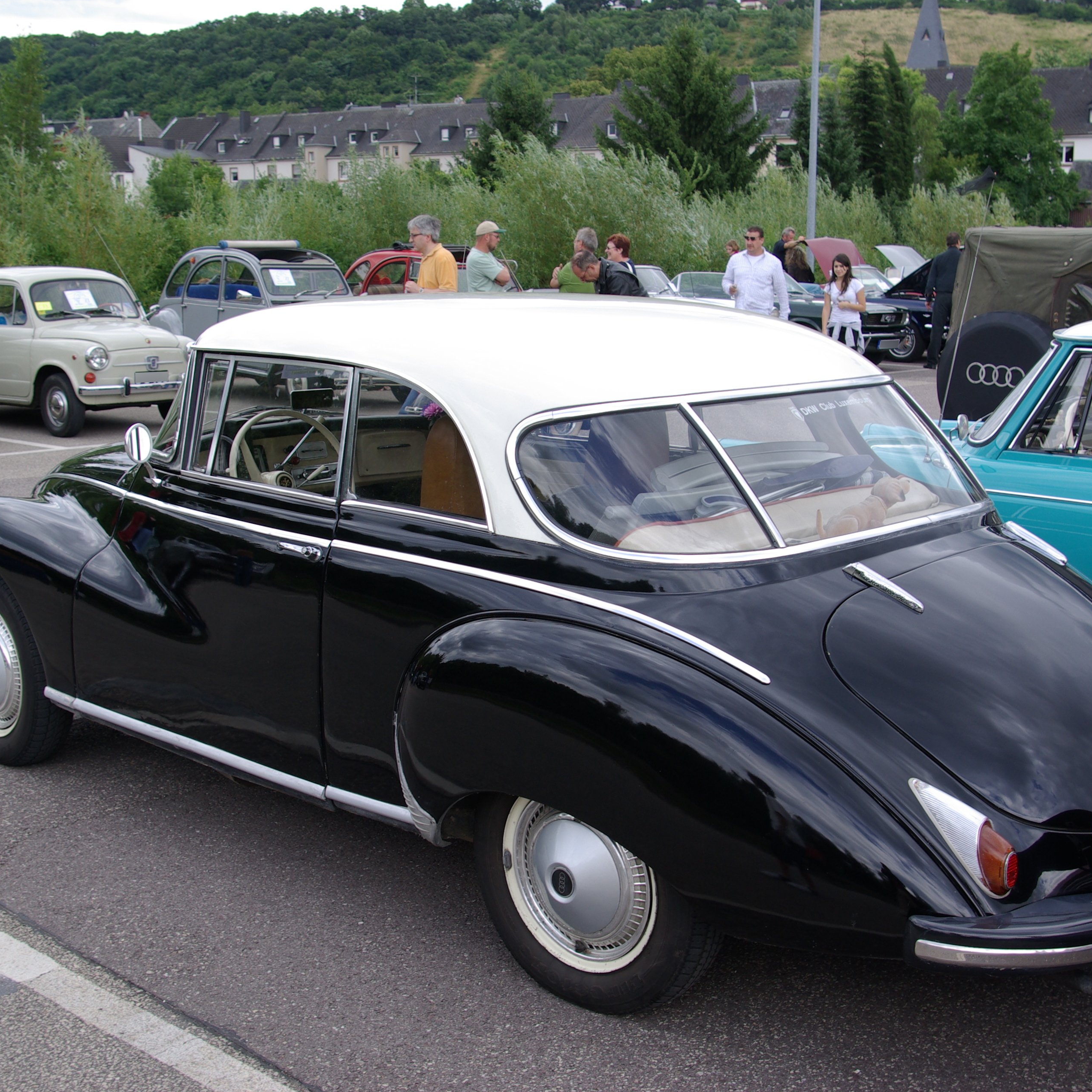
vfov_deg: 37.8
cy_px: 547
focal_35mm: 45
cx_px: 574
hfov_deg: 37.8
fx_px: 1593
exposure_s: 1/125
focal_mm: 23
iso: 100
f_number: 6.7
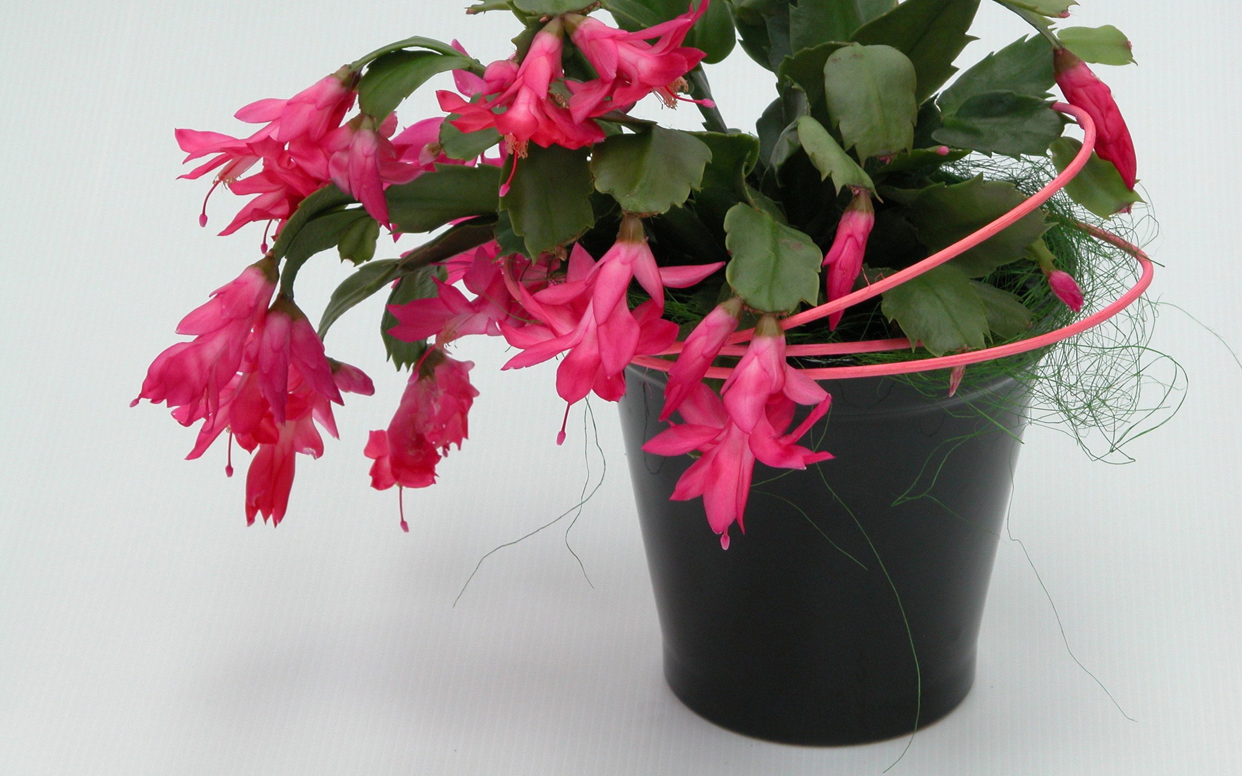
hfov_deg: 13.5
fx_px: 5247
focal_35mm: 155
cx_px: 621
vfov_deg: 8.5
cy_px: 330
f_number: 6.9
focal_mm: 37.7
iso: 100
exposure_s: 1/37.3
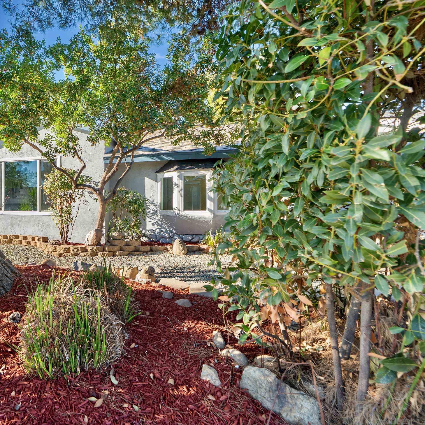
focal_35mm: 21
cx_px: 100
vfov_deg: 72.1
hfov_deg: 67.0
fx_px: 292
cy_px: 208
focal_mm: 16
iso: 100
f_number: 5.6
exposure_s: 1/25
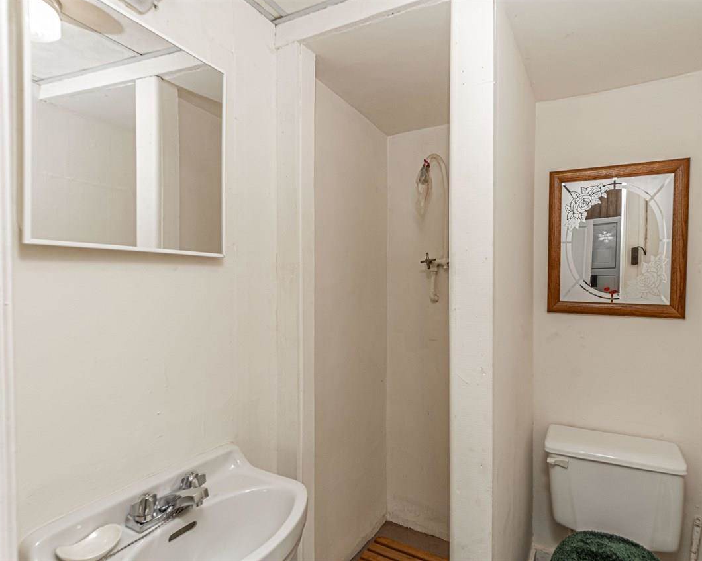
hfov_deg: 88.6
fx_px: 353
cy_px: 280
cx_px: 419
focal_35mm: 17
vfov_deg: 77.0
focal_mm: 10
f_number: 10
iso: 1000
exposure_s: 1/60
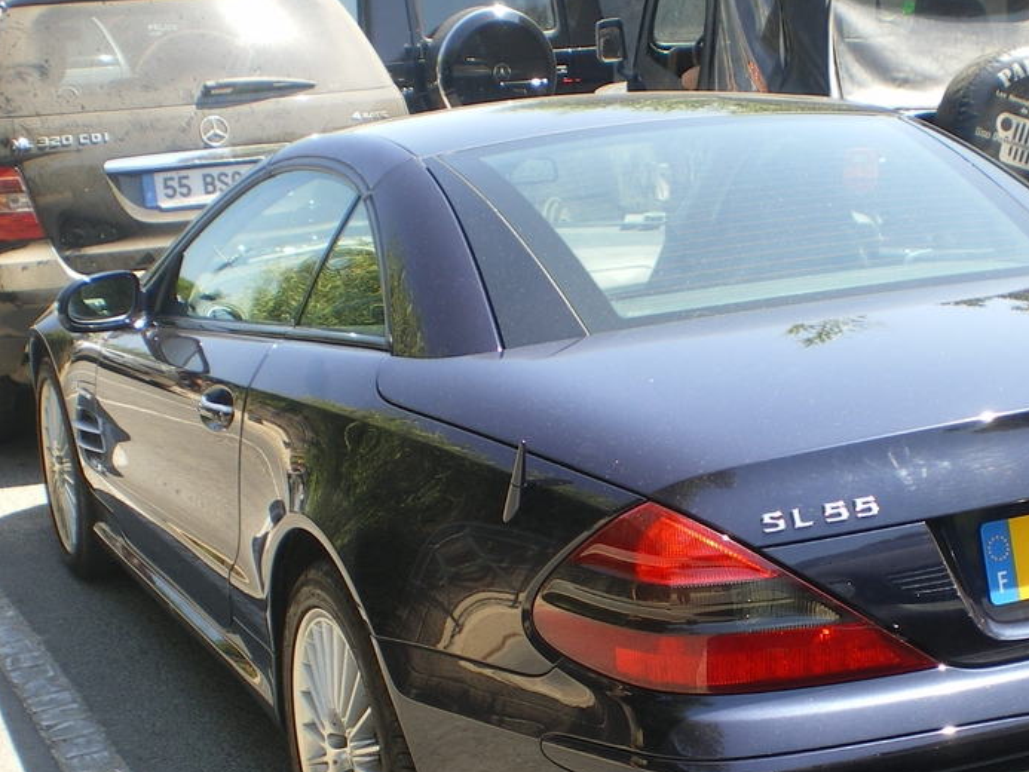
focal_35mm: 64
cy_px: 491
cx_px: 736
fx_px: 1903
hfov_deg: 29.9
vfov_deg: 22.9
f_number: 4.6
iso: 50
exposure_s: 1/100
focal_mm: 6.3
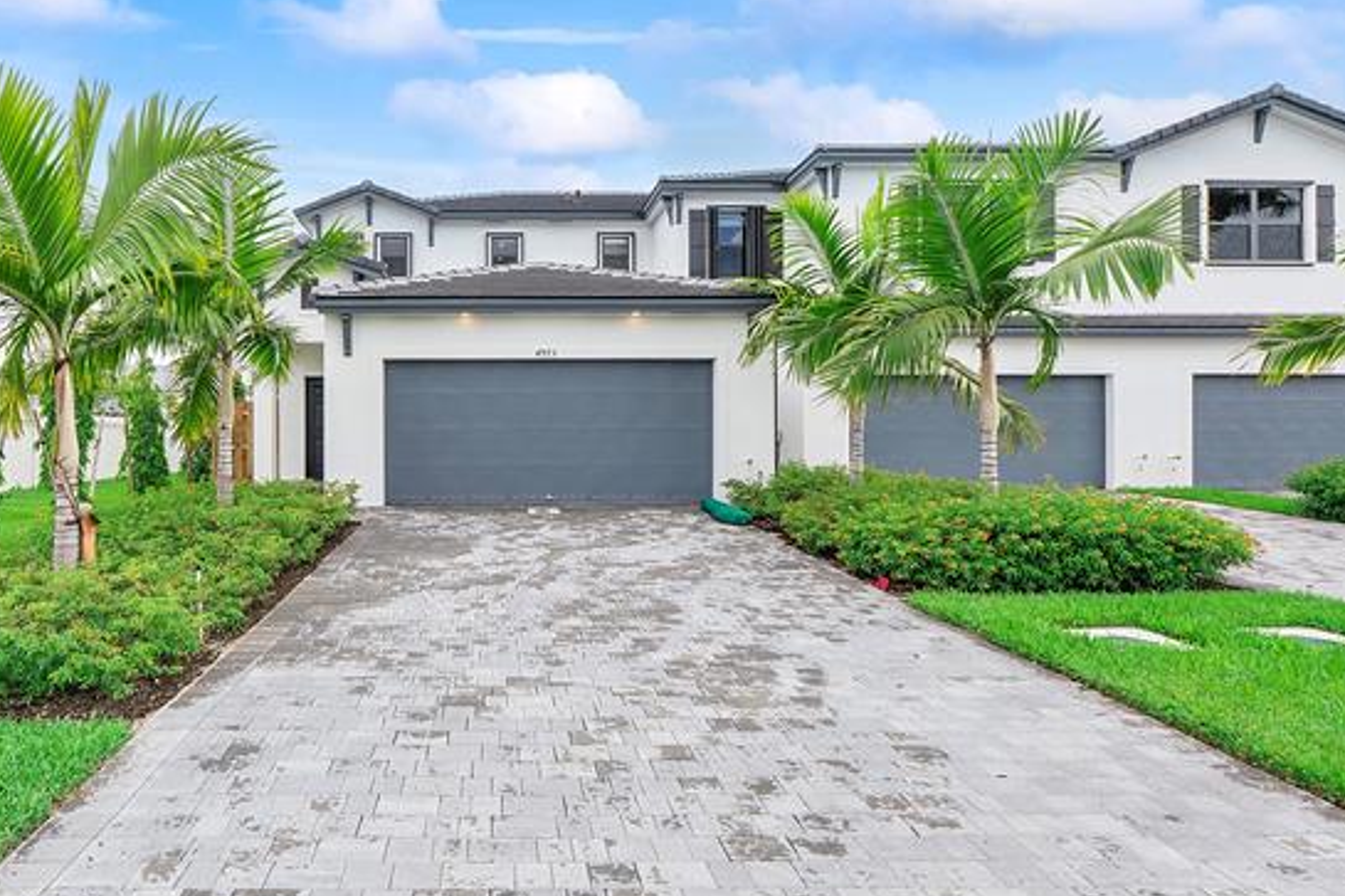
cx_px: 494
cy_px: 441
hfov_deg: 77.0
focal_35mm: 22
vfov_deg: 57.2
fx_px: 822
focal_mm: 10
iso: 500
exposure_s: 1/500
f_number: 8
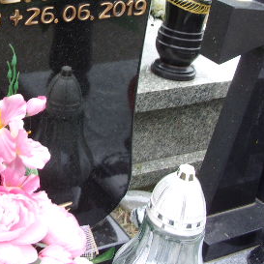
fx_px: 500
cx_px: -20
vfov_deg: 28.9
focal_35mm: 58
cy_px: 54
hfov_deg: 27.3
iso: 80
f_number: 3.9
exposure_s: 1/120
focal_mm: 5.1
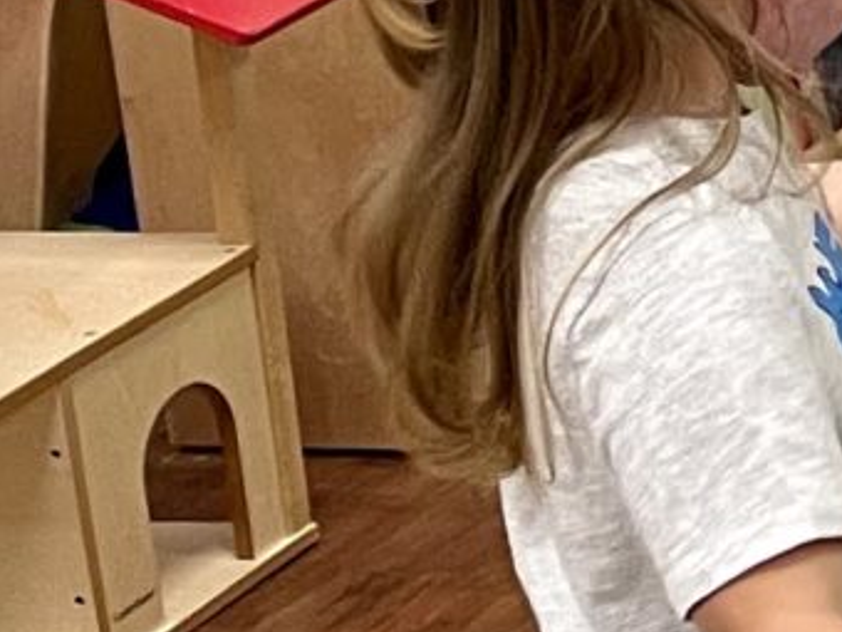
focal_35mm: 196
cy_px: -188
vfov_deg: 7.5
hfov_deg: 7.9
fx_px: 4768
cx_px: 2927
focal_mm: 4.2
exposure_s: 1/60
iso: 100
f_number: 1.6
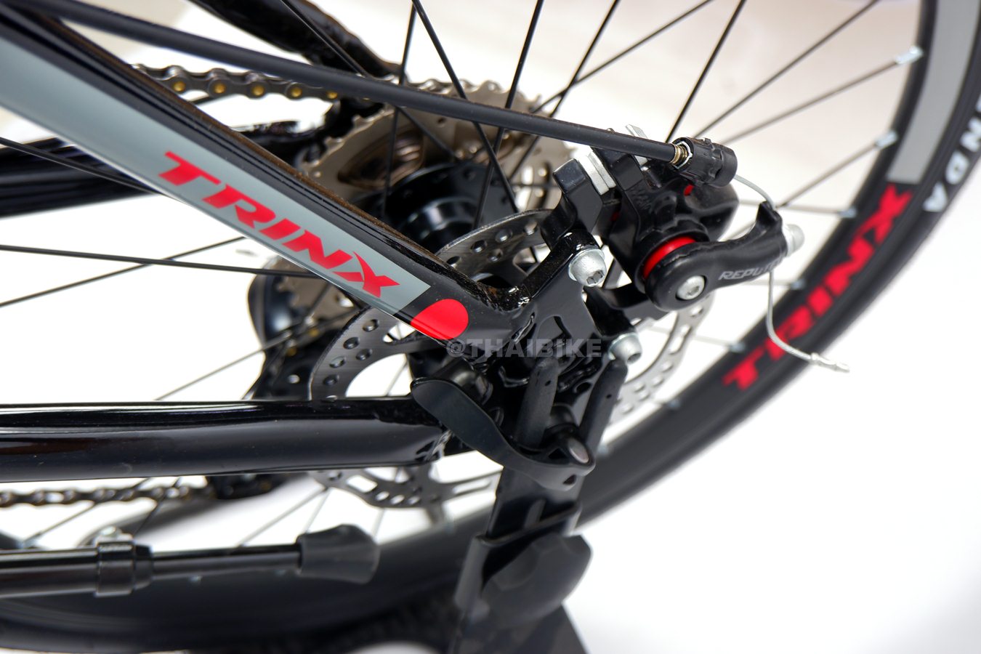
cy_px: 327
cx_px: 490
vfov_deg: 34.2
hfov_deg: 49.6
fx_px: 1063
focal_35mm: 39
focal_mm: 26.4
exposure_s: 1/42
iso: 200
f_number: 4.4
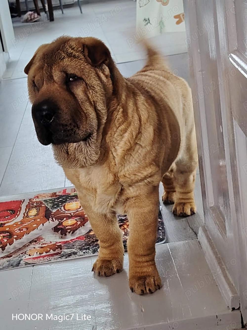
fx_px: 676
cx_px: 124
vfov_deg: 27.4
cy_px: 165
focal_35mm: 71
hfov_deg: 20.7
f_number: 1.75
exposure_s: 1/50
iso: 1506
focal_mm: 5.25
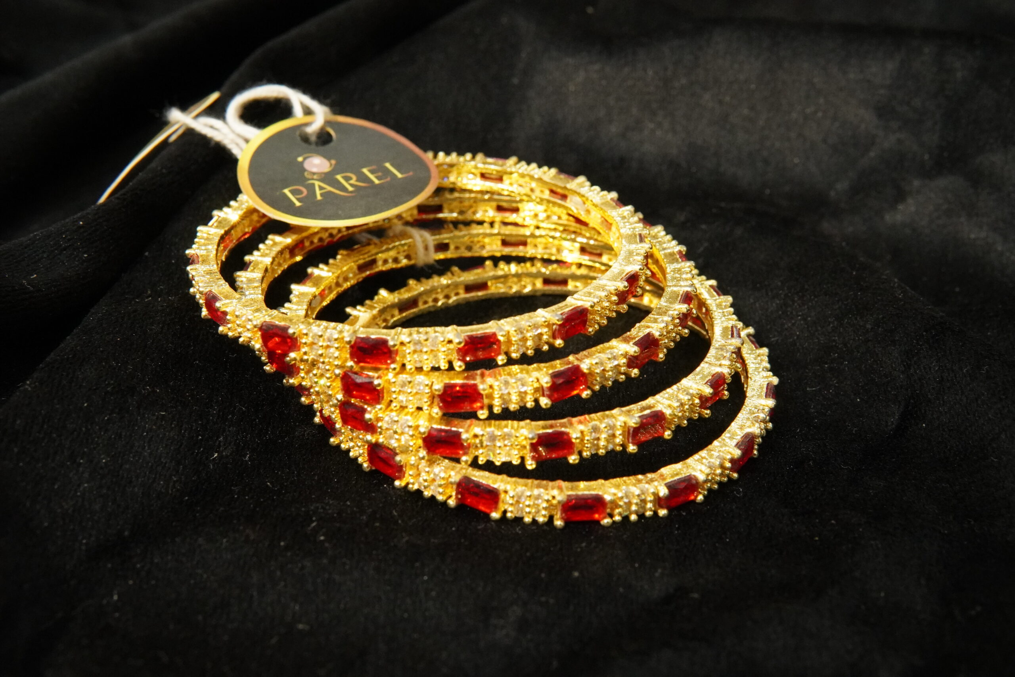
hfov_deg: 43.6
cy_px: 338
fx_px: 1269
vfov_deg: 29.9
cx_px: 508
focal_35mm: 45
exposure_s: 1/80
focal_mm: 30
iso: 4000
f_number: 9
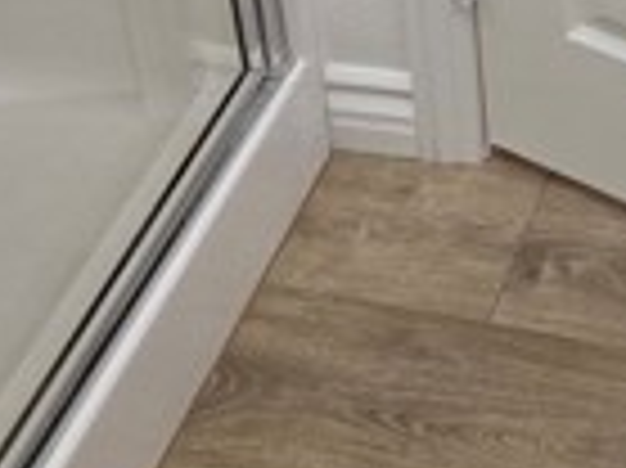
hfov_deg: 18.1
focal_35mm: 106
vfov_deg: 13.3
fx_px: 1915
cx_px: 621
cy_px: -184
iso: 125
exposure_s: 1/120
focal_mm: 6.3
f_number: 1.7
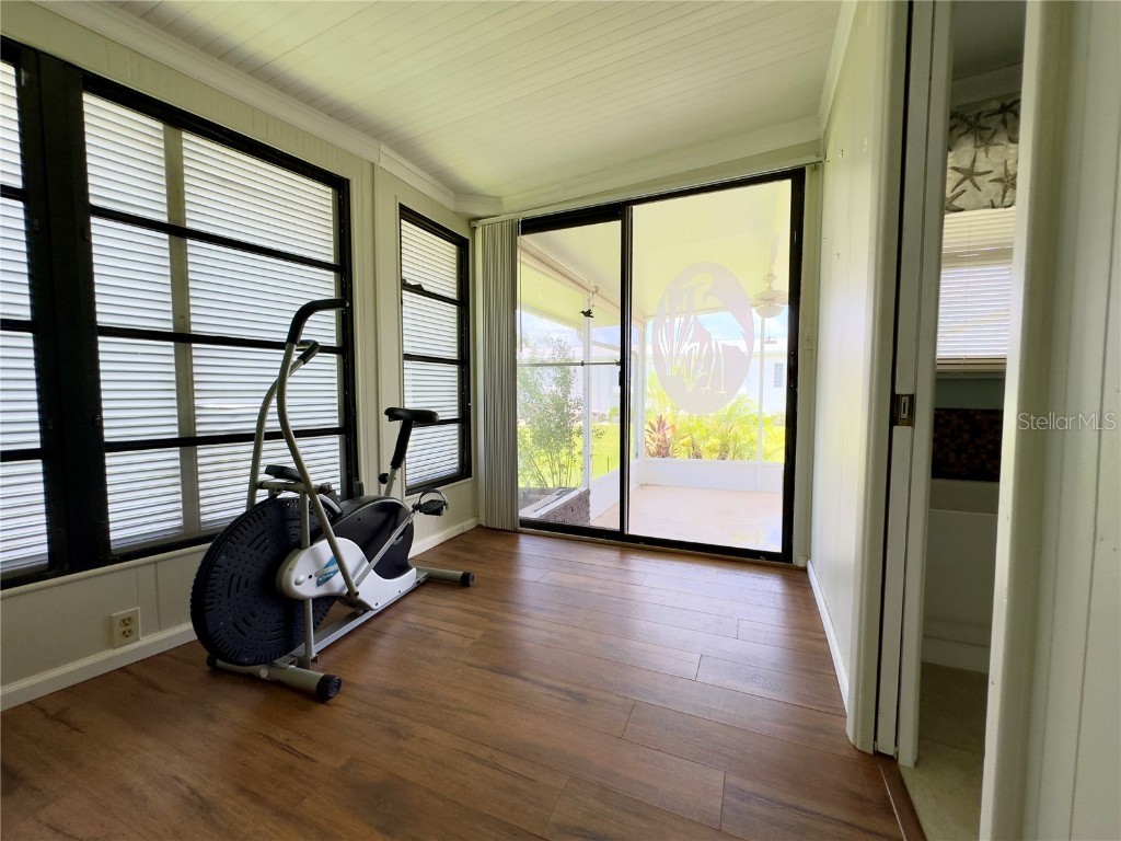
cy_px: 420
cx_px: 560
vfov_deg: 85.7
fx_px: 453
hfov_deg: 102.1
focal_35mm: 14
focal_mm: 2.22
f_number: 2.2
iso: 160
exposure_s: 1/99
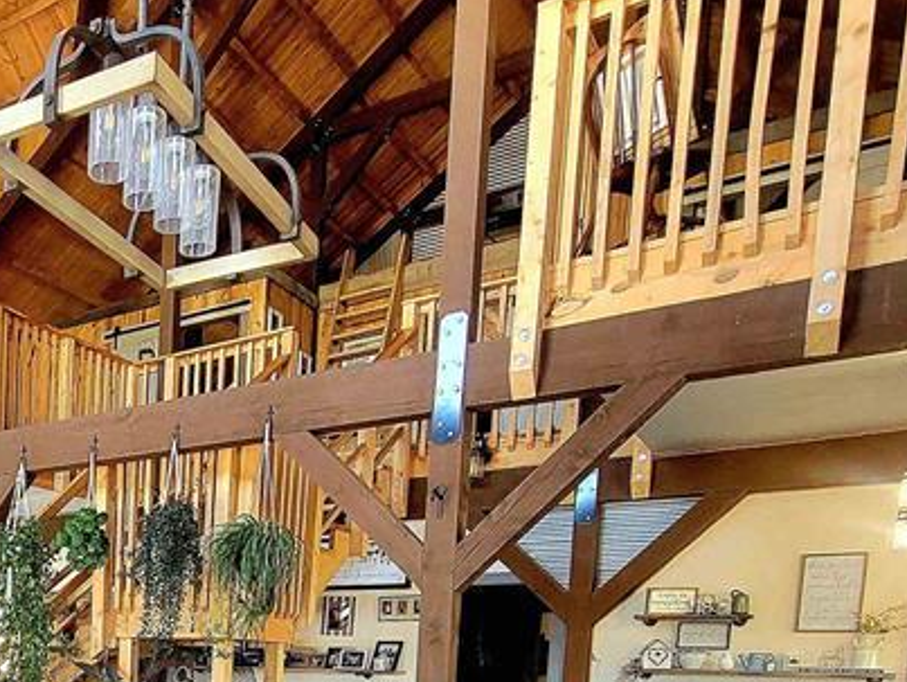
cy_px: 738
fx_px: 865
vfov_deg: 36.7
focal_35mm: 33
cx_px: 16
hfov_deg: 46.9
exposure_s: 1/60.2
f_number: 2.2
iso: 200
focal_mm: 2.2
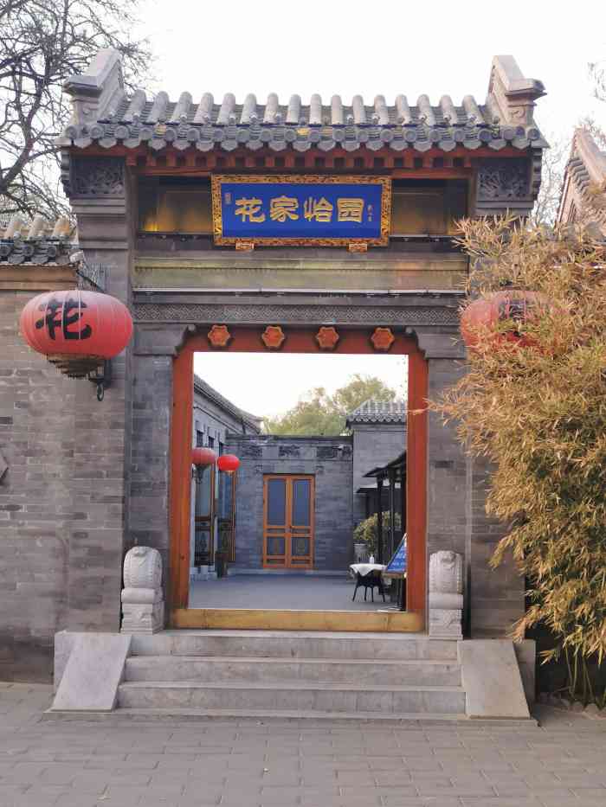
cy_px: 404
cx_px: 303
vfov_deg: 35.5
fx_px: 1260
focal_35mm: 54
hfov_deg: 27.0
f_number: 1.8
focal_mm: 5.58
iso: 50
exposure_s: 1/145
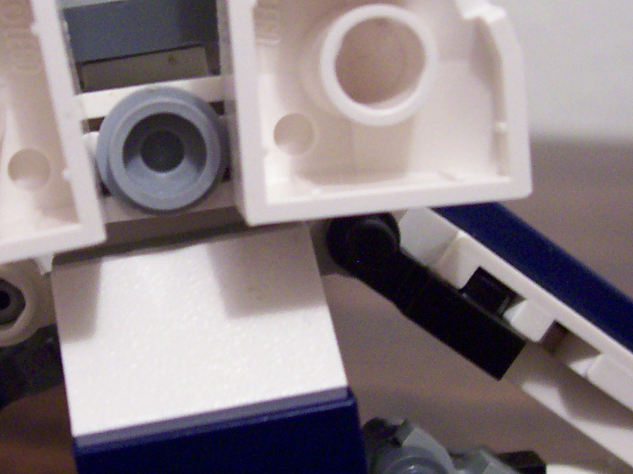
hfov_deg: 23.2
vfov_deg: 17.5
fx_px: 1535
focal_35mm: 84
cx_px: 232
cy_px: 198
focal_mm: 5.6
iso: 160
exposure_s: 1/8
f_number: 2.7
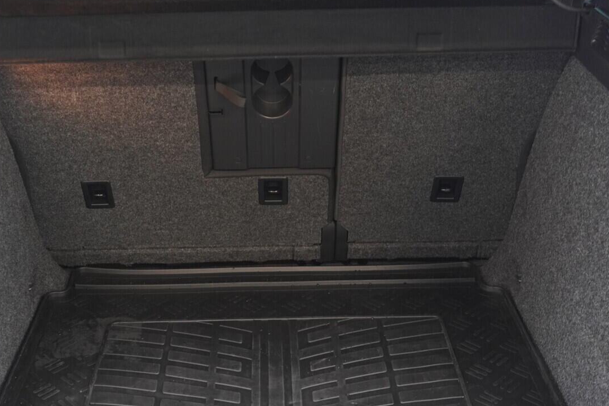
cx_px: 263
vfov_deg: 28.0
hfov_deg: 41.0
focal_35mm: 48
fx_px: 812
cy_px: 254
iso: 800
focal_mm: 24
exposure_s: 1/40
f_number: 2.8
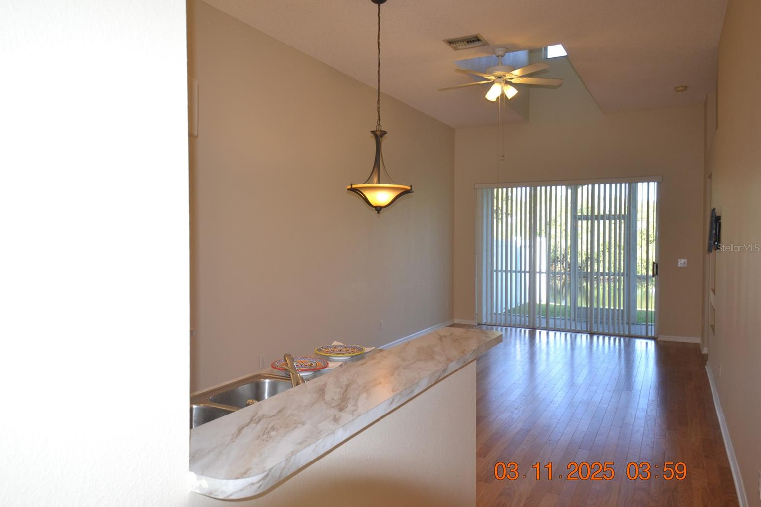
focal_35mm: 27
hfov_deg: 68.3
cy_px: 248
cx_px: 366
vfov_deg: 48.7
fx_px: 561
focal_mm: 17
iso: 400
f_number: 4.2
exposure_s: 1/125
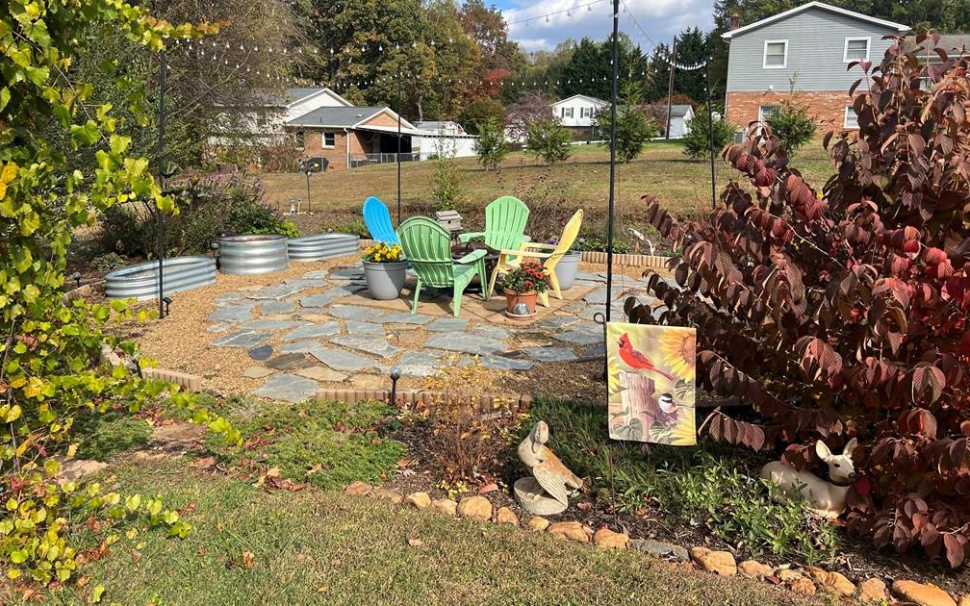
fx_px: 740
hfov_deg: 66.5
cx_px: 481
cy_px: 252
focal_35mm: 28
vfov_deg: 44.4
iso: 50
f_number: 1.5
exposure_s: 1/2353
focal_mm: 5.7
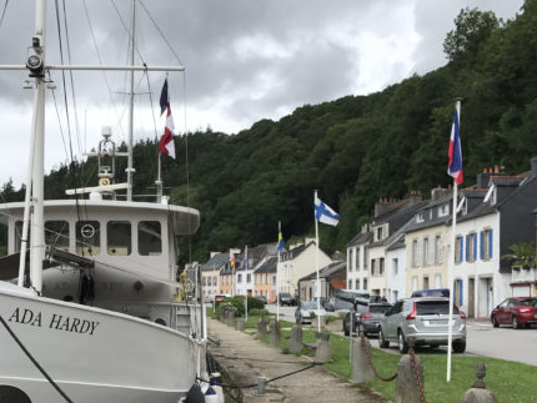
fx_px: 776
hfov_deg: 38.0
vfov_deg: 28.9
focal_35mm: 50
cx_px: 207
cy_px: 274
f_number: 1.8
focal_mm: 3.99
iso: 20
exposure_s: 1/1408
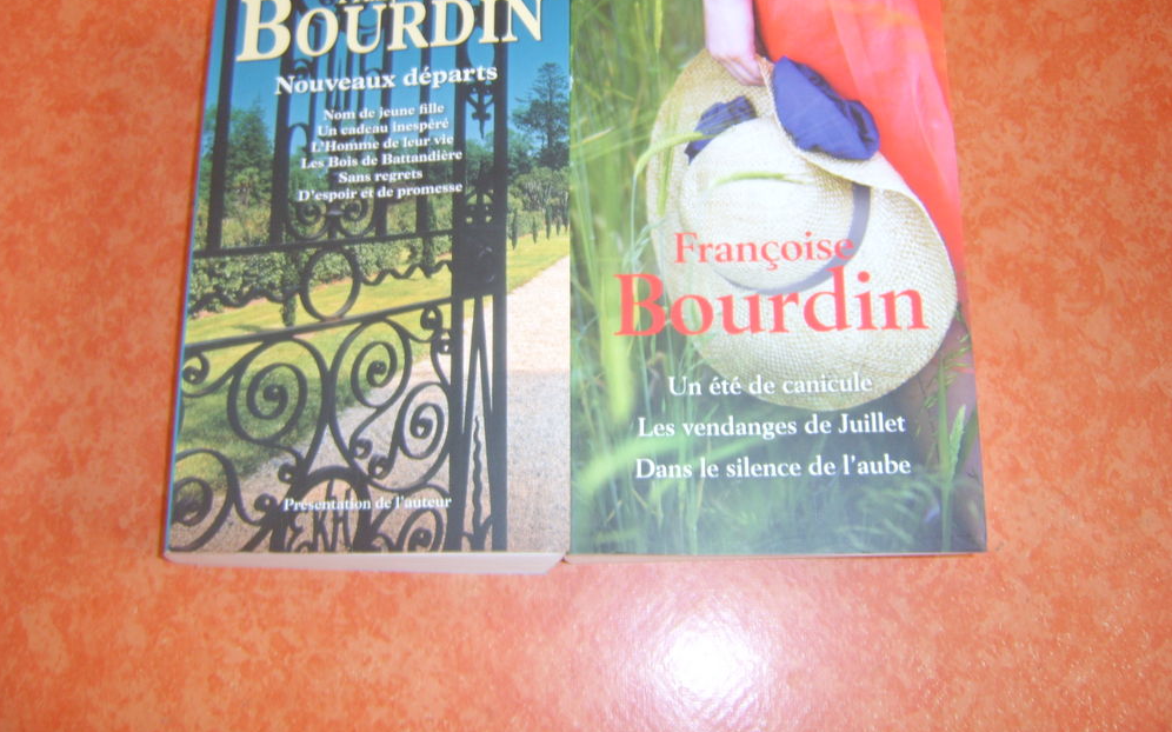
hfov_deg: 58.2
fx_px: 1054
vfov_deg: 38.2
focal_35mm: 33
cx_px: 585
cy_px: 301
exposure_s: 1/30
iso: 141
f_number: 2.7
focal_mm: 8.13
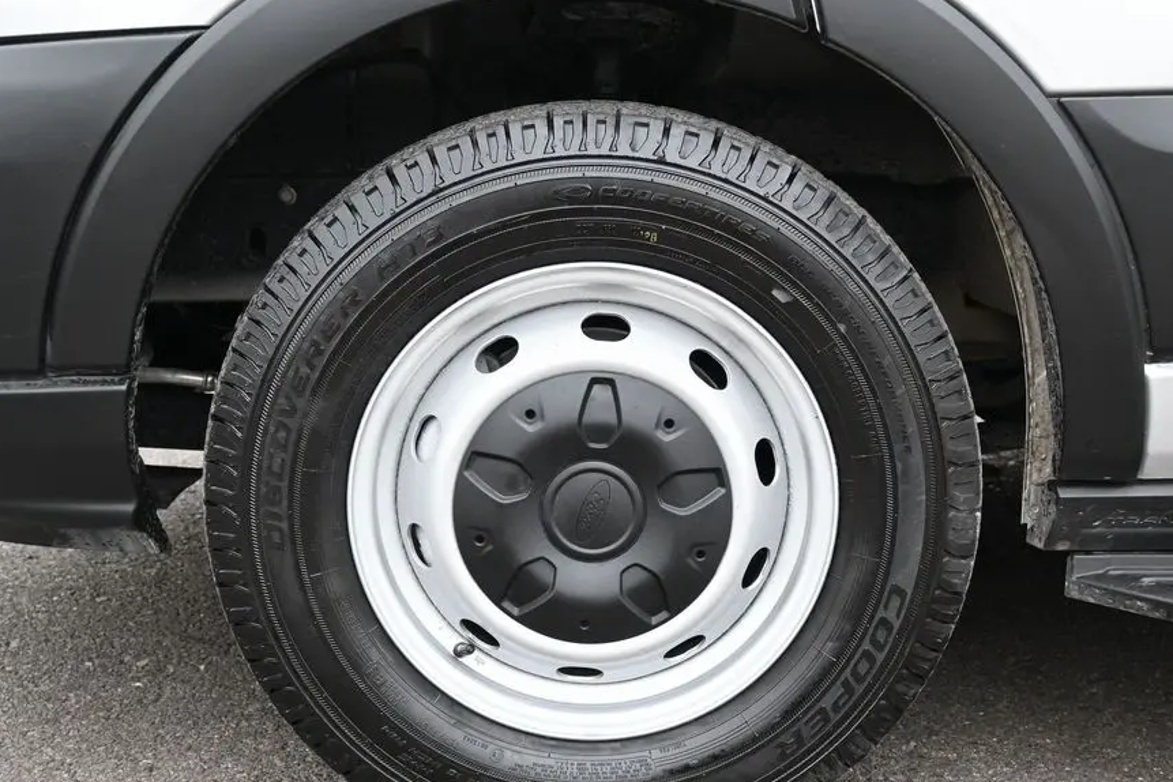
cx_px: 580
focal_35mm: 45
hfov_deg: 44.0
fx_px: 1453
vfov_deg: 30.1
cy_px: 461
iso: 640
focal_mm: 25
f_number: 4.2
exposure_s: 1/125
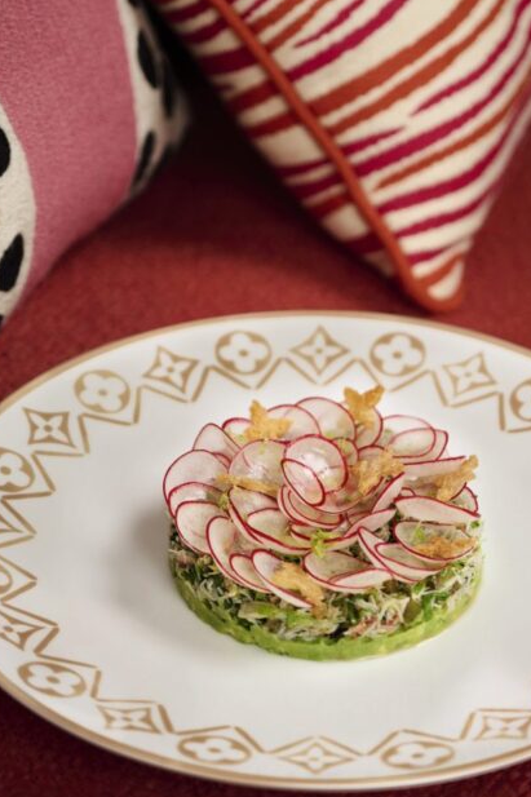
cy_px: 455
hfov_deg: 16.4
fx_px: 1837
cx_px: 324
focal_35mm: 83
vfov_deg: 24.5
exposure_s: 1/160
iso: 100
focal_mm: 50
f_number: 3.2
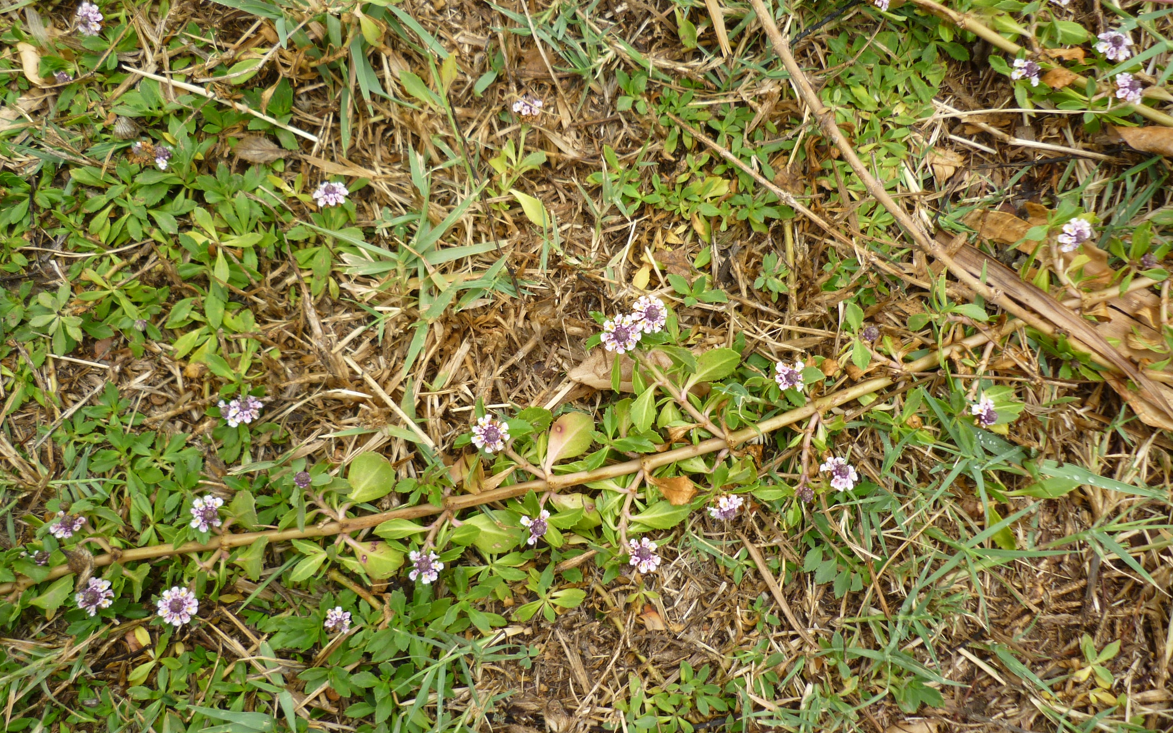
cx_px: 589
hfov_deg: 58.1
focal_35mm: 33
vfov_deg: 38.3
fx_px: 1055
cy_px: 353
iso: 80
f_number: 2.8
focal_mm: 5.5
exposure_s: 1/400
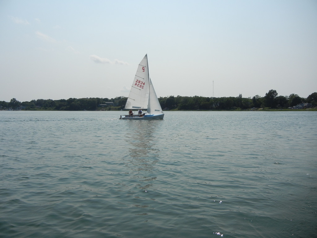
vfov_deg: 46.8
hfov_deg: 60.0
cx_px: 158
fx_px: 275
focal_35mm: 30
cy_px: 119
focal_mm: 5.4
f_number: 7
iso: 160
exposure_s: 1/1000
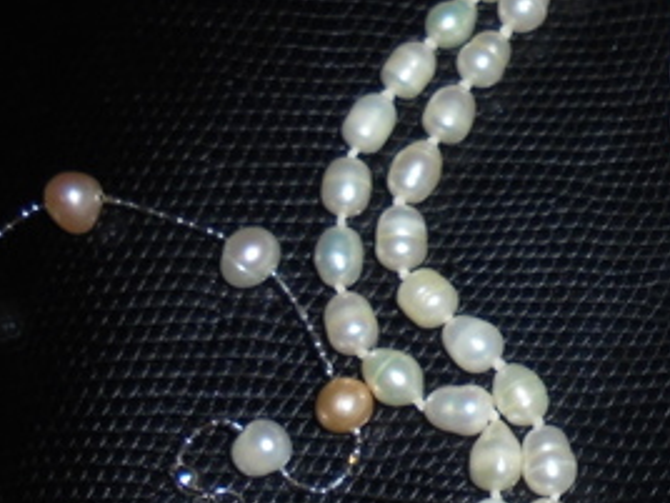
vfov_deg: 19.6
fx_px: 1452
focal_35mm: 75
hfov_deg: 23.9
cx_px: 784
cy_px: 240
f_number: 11.5
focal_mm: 4.6
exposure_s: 1/30
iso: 200
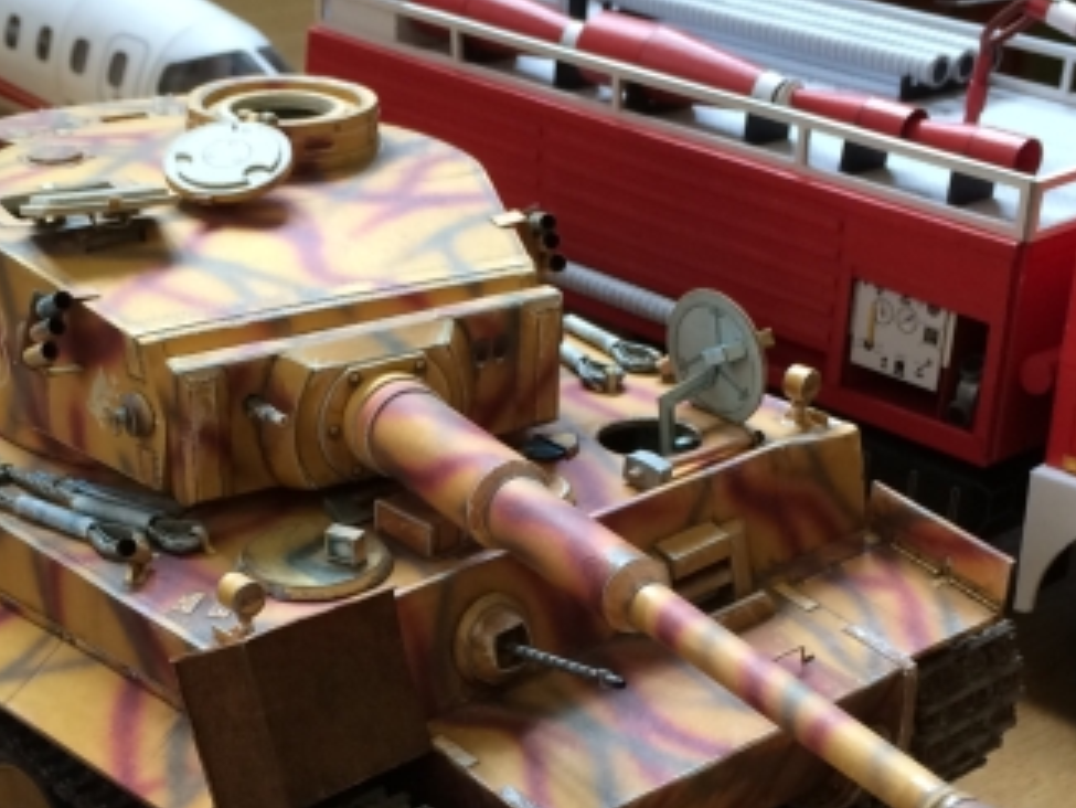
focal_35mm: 69
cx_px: 457
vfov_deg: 21.0
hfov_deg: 28.1
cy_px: 687
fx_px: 2146
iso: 40
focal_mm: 4.12
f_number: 2.2
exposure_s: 1/30
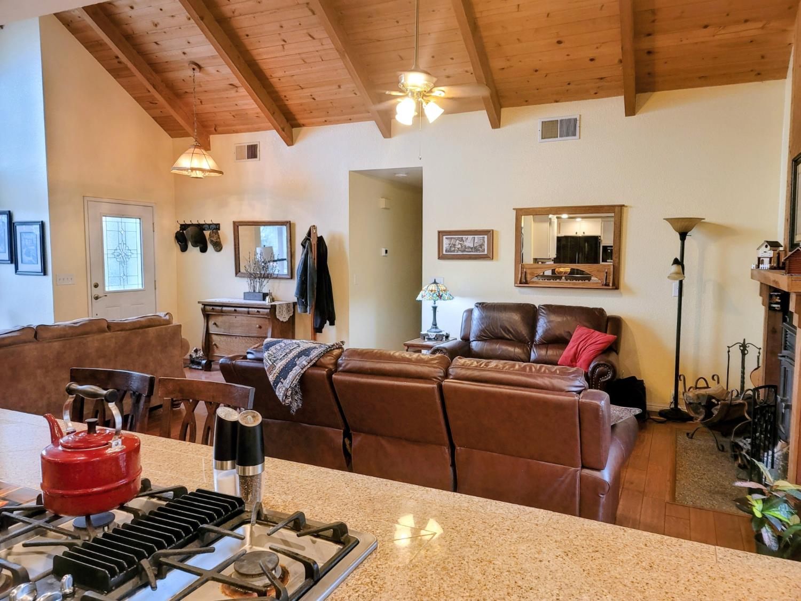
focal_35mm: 25
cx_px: 400
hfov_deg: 69.4
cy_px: 300
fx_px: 578
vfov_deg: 54.9
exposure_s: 1/60
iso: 160
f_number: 1.8
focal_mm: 7
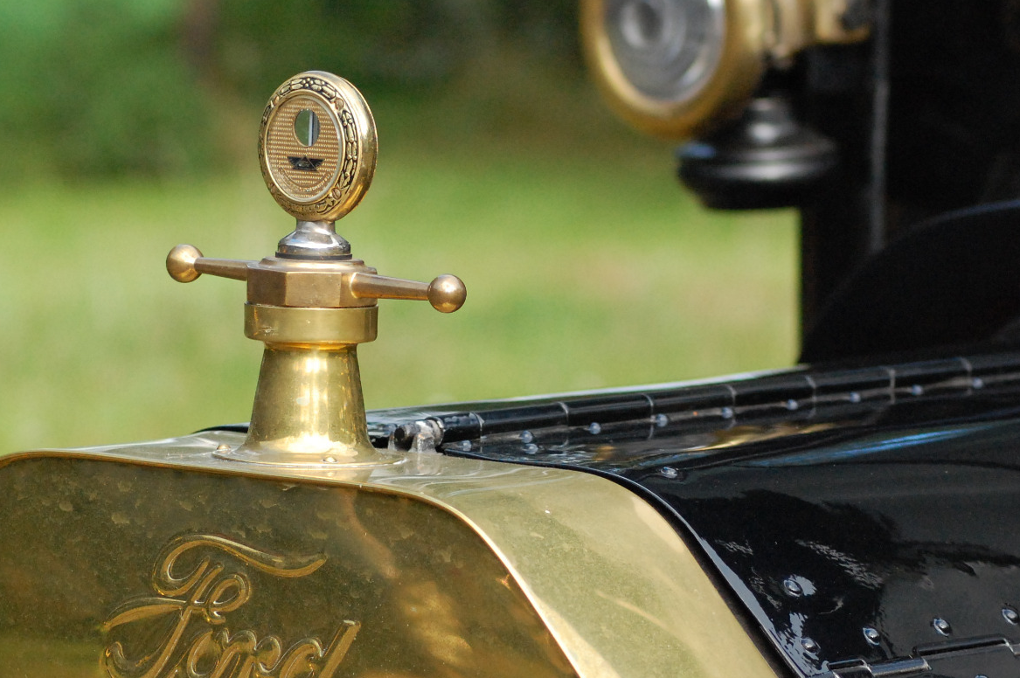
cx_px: 364
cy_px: 280
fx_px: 5435
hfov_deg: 10.7
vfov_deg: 7.1
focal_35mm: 192
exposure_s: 1/1000
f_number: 6.3
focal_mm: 92
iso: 1600
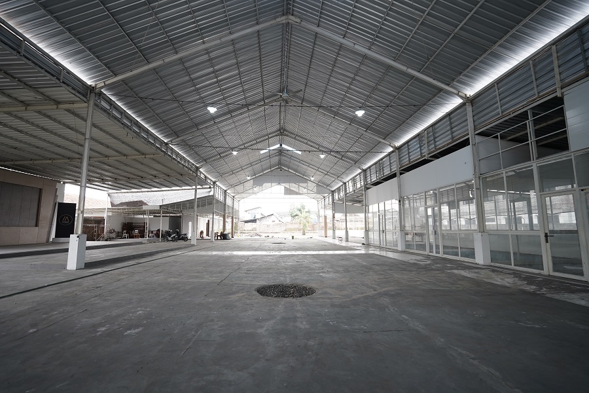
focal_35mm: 16
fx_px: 262
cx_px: 294
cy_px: 196
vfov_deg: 73.7
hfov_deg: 96.7
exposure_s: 1/100
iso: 320
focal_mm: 16
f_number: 4
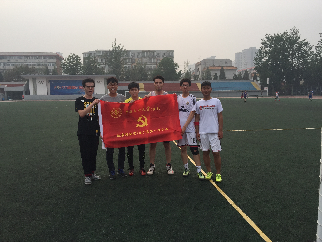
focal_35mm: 29
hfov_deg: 61.7
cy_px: 121
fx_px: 270
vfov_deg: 48.2
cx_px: 161
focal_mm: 4.15
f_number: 2.2
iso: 32
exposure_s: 1/860
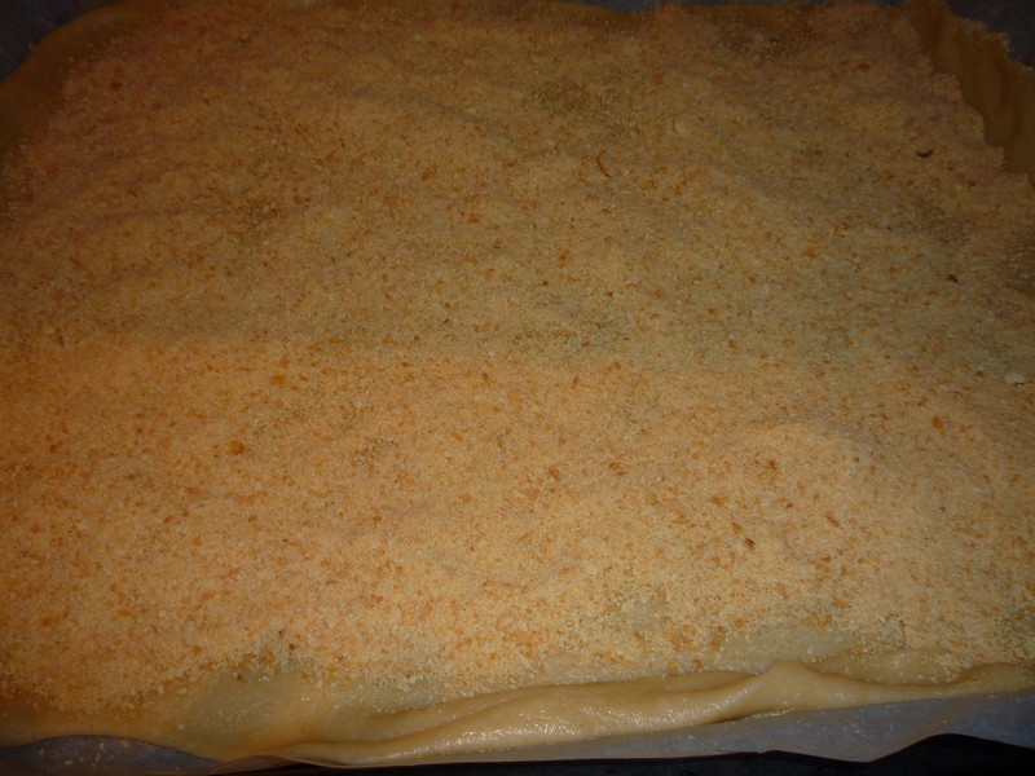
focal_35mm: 30
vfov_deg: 46.8
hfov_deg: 60.0
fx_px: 897
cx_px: 518
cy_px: 388
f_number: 4
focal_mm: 5.2
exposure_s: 1/30
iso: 100
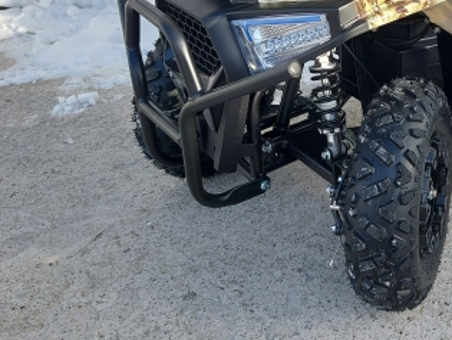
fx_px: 575
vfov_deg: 31.5
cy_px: 40
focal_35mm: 44
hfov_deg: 40.3
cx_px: 389
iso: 40
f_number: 1.8
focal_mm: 5.23
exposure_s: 1/634
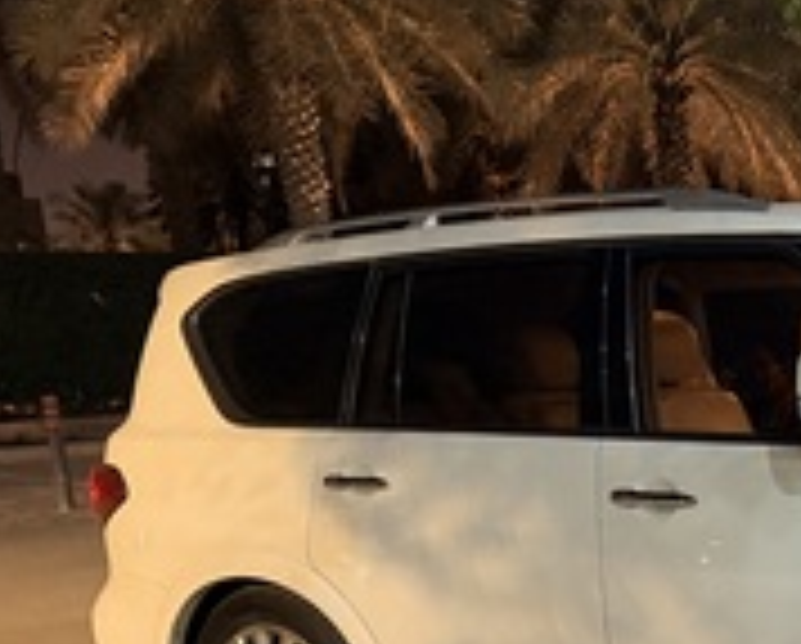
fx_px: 1425
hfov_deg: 27.4
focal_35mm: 60
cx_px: 974
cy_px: 682
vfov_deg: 24.0
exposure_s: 1/37
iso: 1000
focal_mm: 6.76
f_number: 1.78
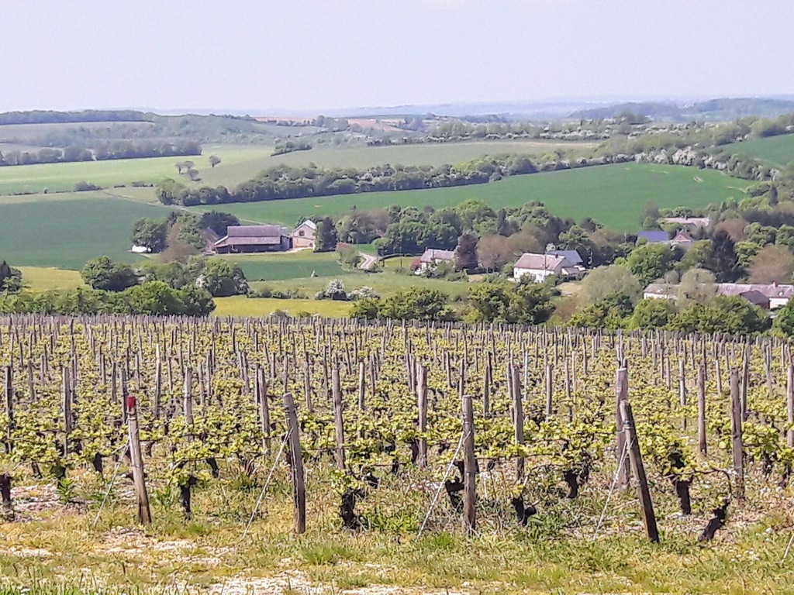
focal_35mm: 28
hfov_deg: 63.4
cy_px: 298
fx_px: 642
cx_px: 397
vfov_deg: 49.7
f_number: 1.9
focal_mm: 3.7
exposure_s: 1/1100
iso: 40
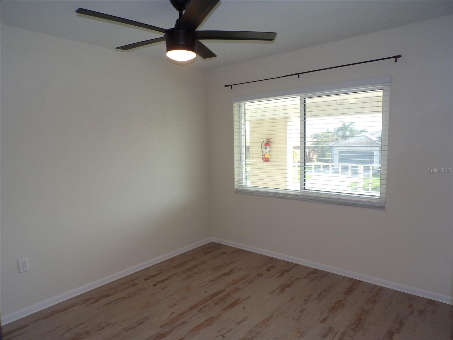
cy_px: 170
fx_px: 314
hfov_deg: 71.6
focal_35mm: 24
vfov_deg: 56.8
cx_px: 226
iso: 80
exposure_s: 1/50
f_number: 4.3
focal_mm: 4.3
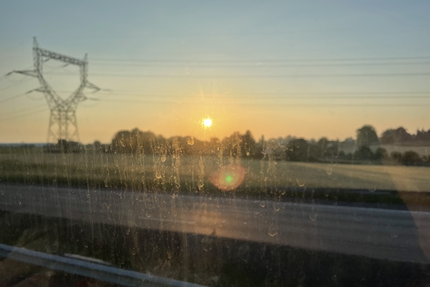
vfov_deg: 46.4
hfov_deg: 65.5
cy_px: 146
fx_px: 334
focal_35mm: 28
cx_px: 214
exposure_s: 1/619
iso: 32
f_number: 1.6
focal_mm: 4.2
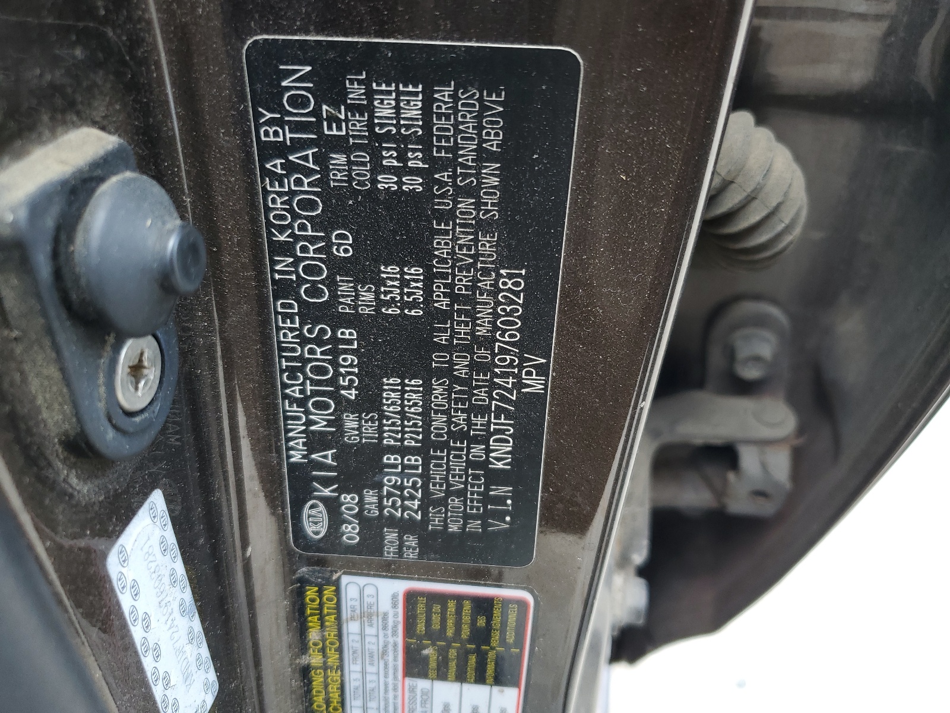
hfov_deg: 67.3
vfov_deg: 53.1
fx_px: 714
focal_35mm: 26
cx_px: 475
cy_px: 356
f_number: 1.5
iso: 50
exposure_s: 1/137
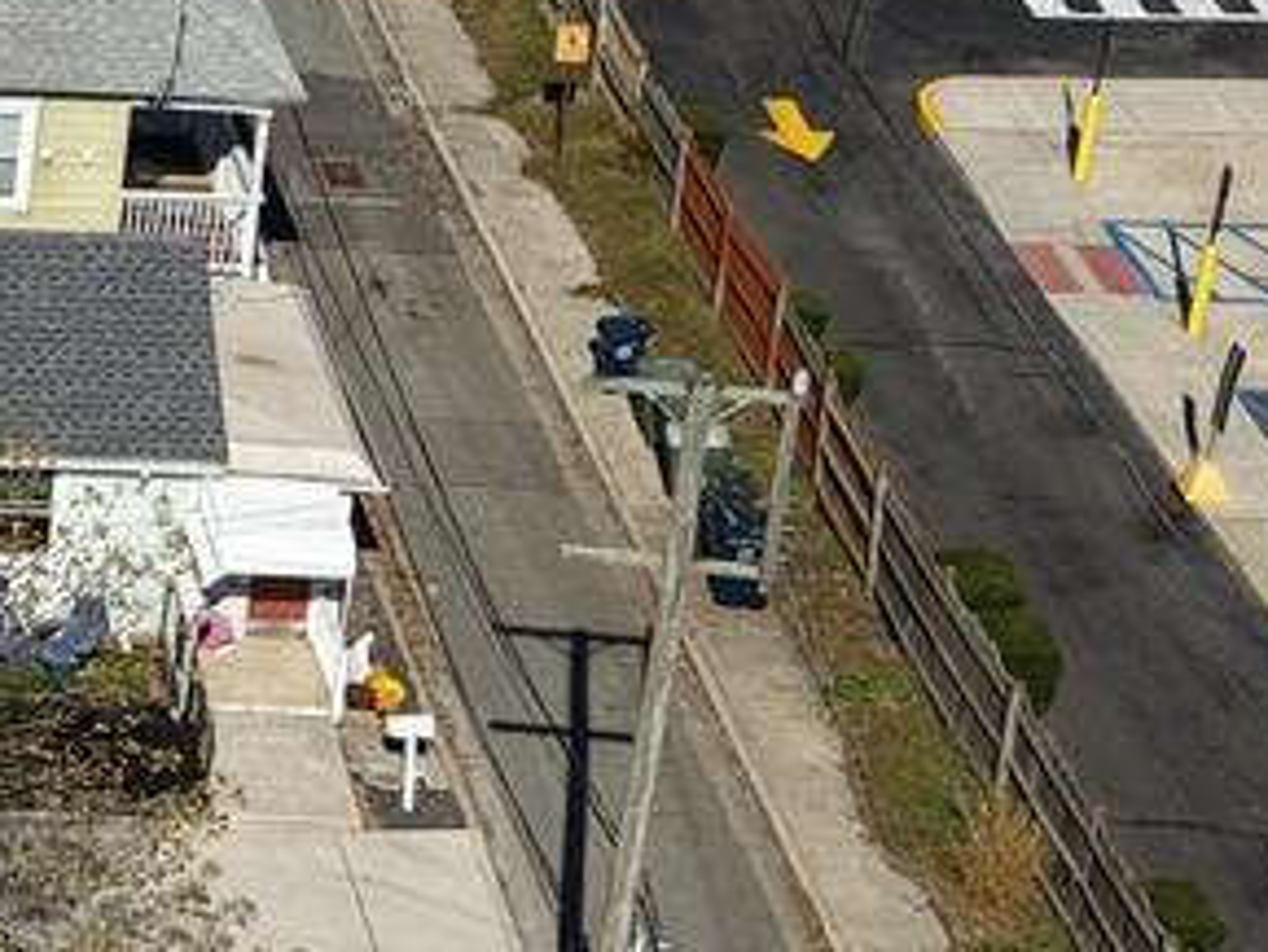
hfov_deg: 13.7
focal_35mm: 133
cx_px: -777
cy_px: 110
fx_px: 4874
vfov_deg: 11.1
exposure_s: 1/1000
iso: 140
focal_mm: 8.67
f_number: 1.8
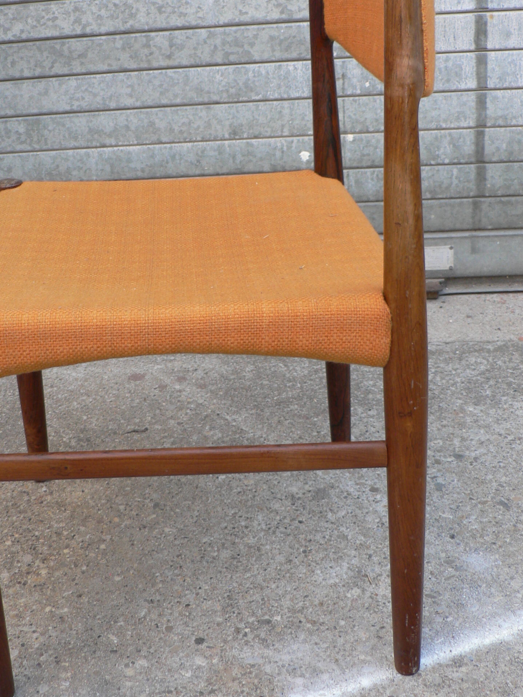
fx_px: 967
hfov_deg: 30.1
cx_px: 195
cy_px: 275
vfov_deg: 39.5
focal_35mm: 48
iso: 80
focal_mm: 6
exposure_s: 1/125
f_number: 2.8
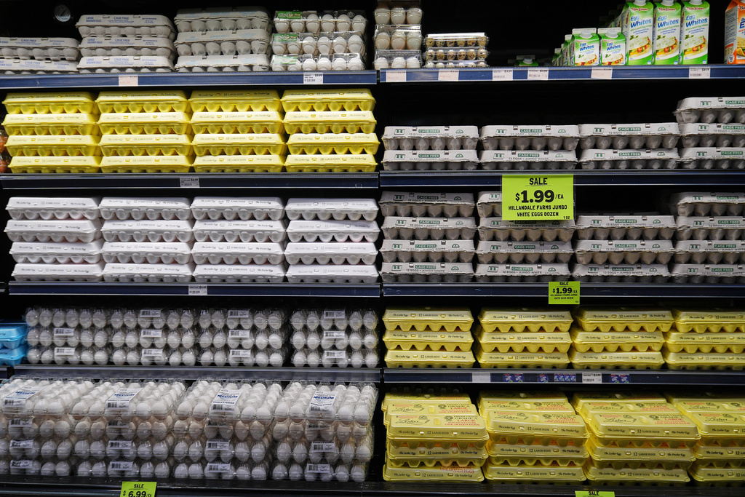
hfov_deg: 61.9
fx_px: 621
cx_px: 372
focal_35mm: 30
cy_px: 248
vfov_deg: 43.6
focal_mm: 30
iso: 400
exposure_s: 1/500
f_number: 2.8
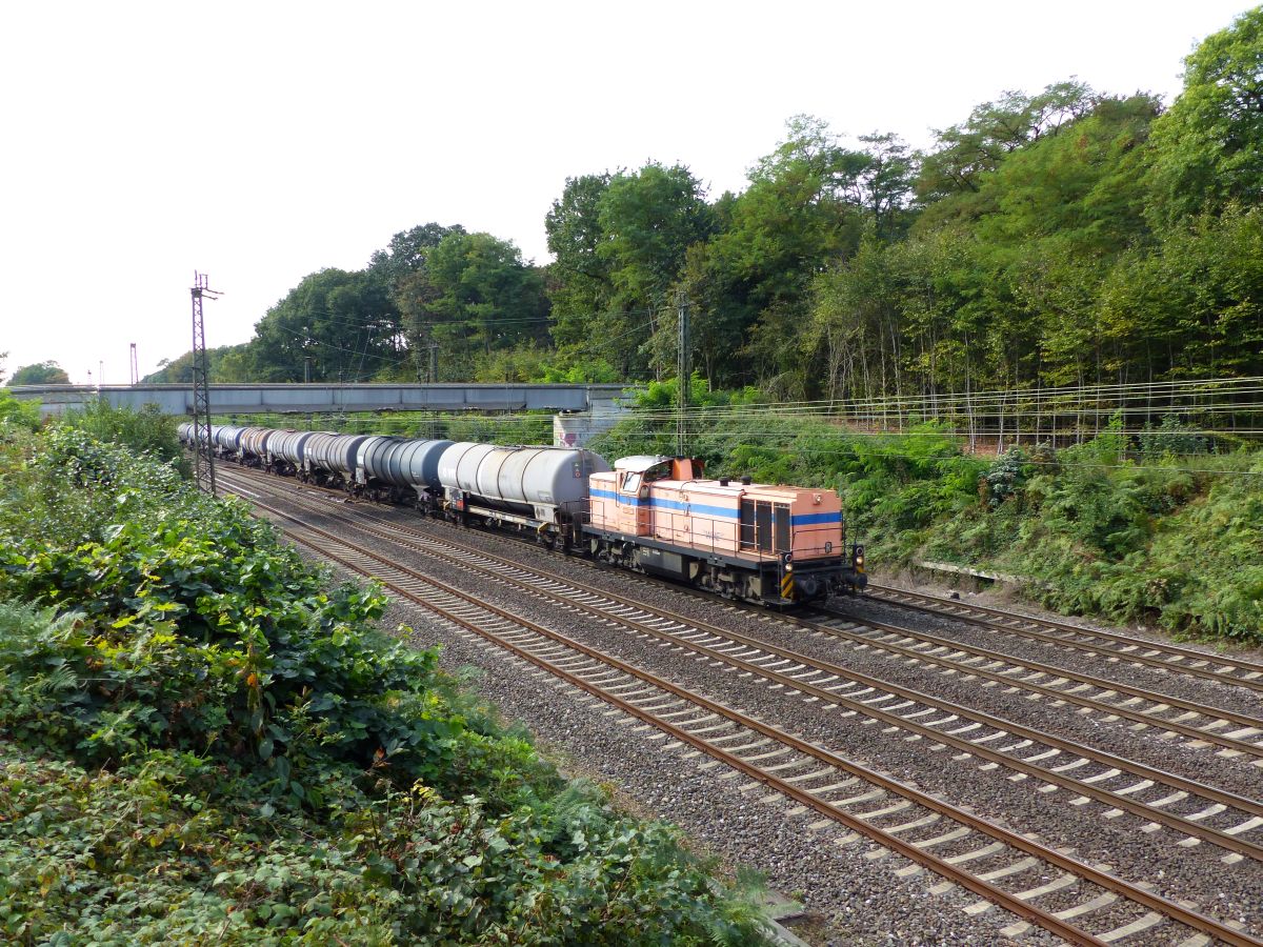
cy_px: 474
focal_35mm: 29
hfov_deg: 61.7
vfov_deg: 48.2
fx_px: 1058
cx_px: 632
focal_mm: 5.2
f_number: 2.8
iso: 125
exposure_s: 1/500
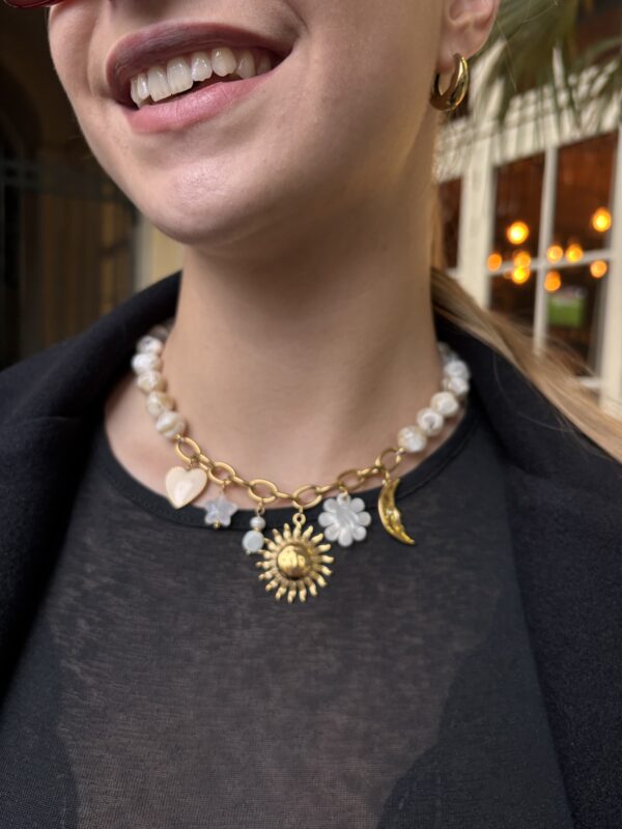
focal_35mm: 26
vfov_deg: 67.3
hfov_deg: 53.1
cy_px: 414
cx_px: 311
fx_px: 623
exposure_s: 1/50
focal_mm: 5.96
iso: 160
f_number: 1.6
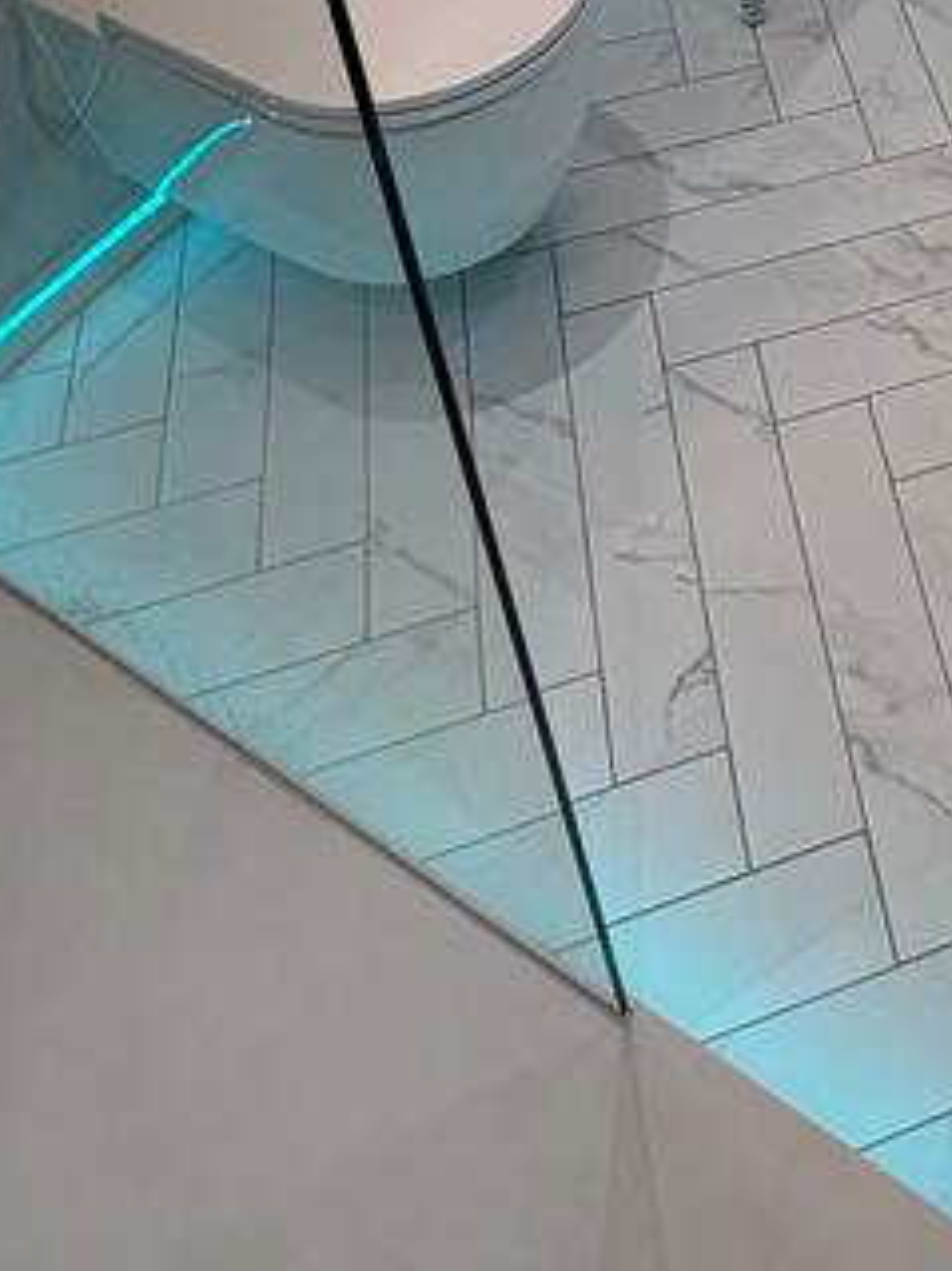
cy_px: -323
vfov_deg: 32.9
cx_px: 988
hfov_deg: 29.6
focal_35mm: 45
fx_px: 1651
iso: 80
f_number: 2.2
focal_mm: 2.22
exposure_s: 1/100
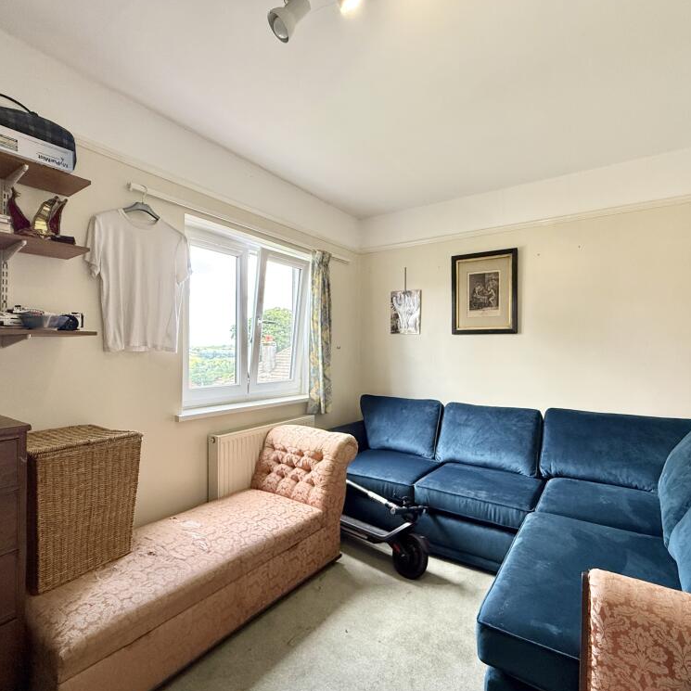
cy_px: 348
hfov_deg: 83.8
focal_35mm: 17
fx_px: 384
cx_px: 370
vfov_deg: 84.0
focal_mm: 2.22
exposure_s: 1/99
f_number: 2.2
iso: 320
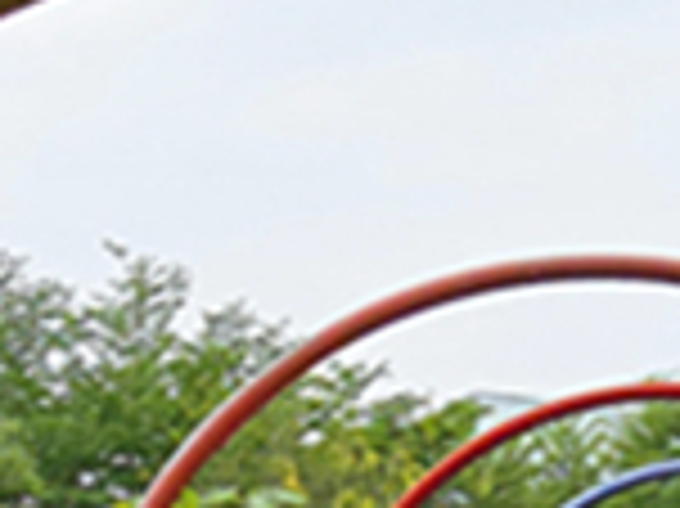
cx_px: 775
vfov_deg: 16.2
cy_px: 566
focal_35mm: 88
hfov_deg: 21.0
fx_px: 1727
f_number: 2.2
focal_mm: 2.2
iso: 50
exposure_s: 1/3084
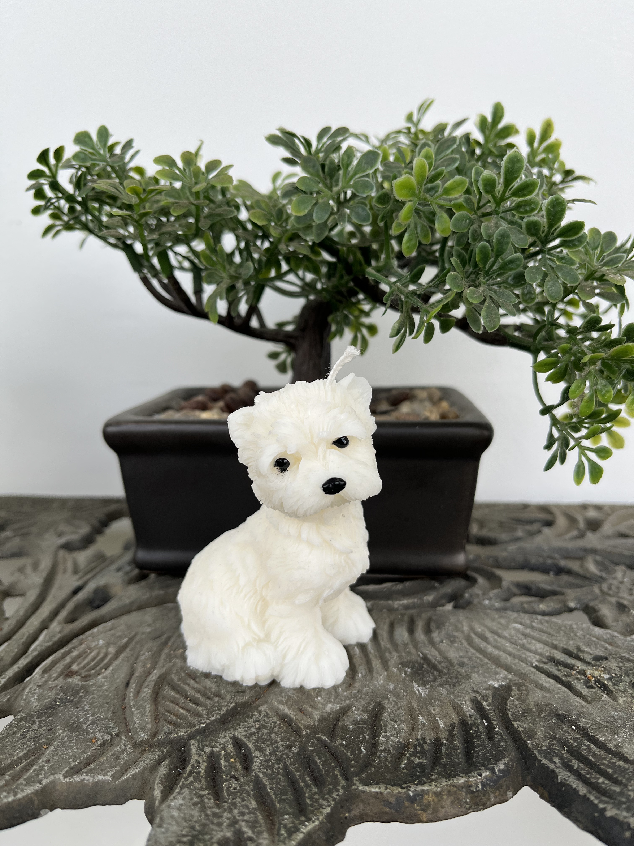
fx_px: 635
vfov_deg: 67.3
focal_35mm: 26
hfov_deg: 53.1
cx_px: 317
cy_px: 423
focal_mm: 5.1
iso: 50
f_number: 1.6
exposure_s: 1/642
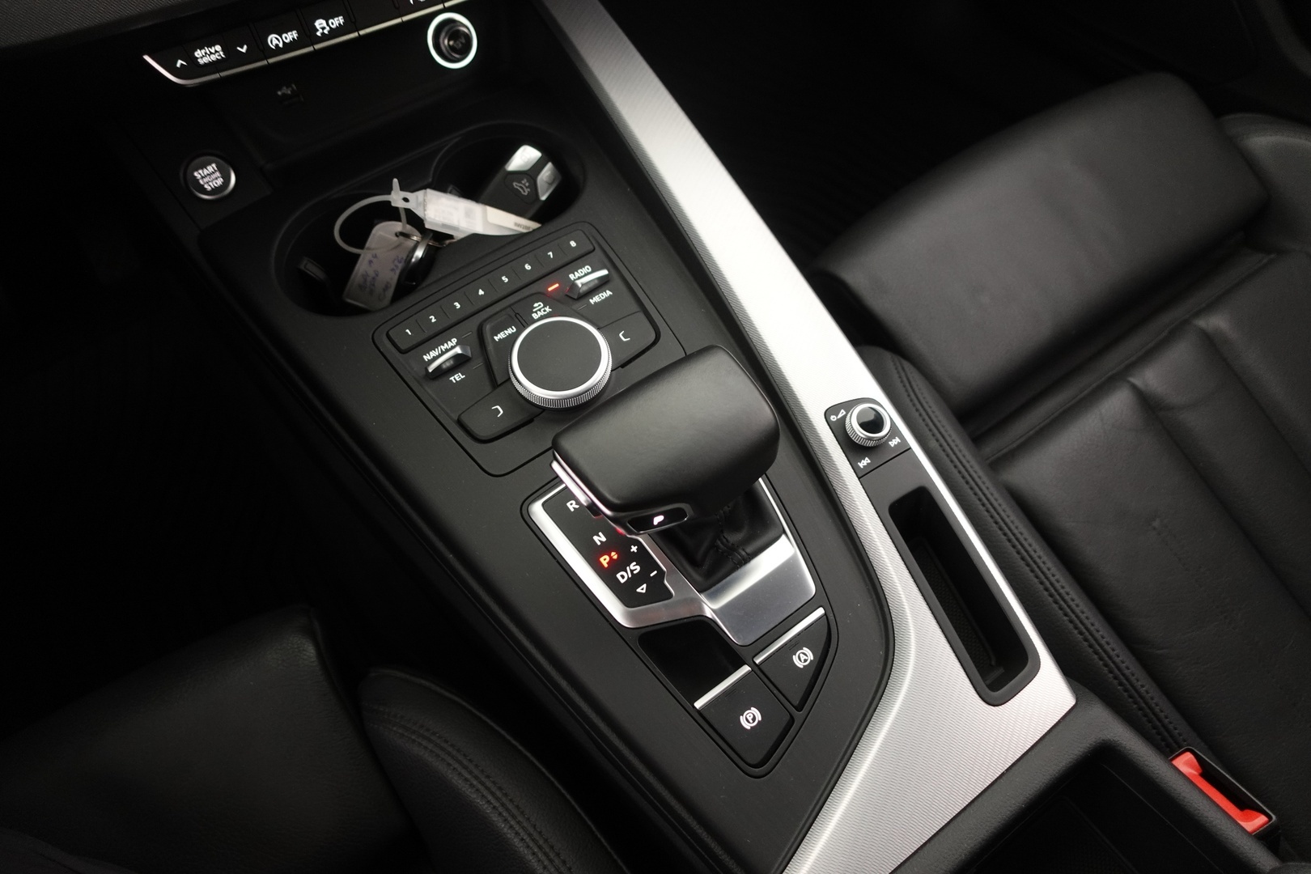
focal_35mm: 24
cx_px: 656
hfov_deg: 73.7
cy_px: 437
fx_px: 874
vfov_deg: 53.1
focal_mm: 9.4
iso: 800
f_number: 1.8
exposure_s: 1/20
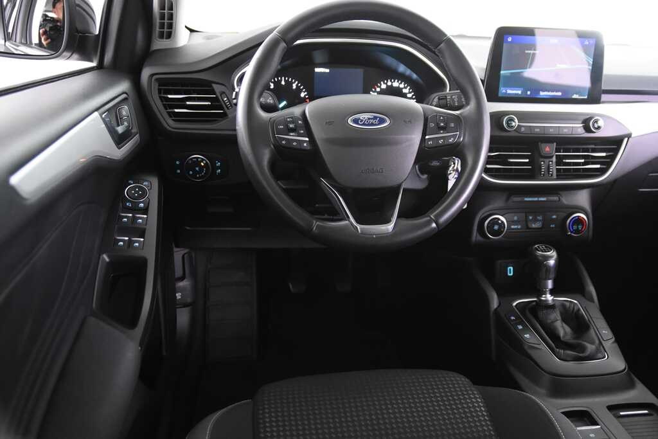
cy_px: 220
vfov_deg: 40.0
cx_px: 329
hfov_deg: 57.2
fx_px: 603
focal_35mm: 33
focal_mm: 22
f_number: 3
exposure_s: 1/30
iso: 4000
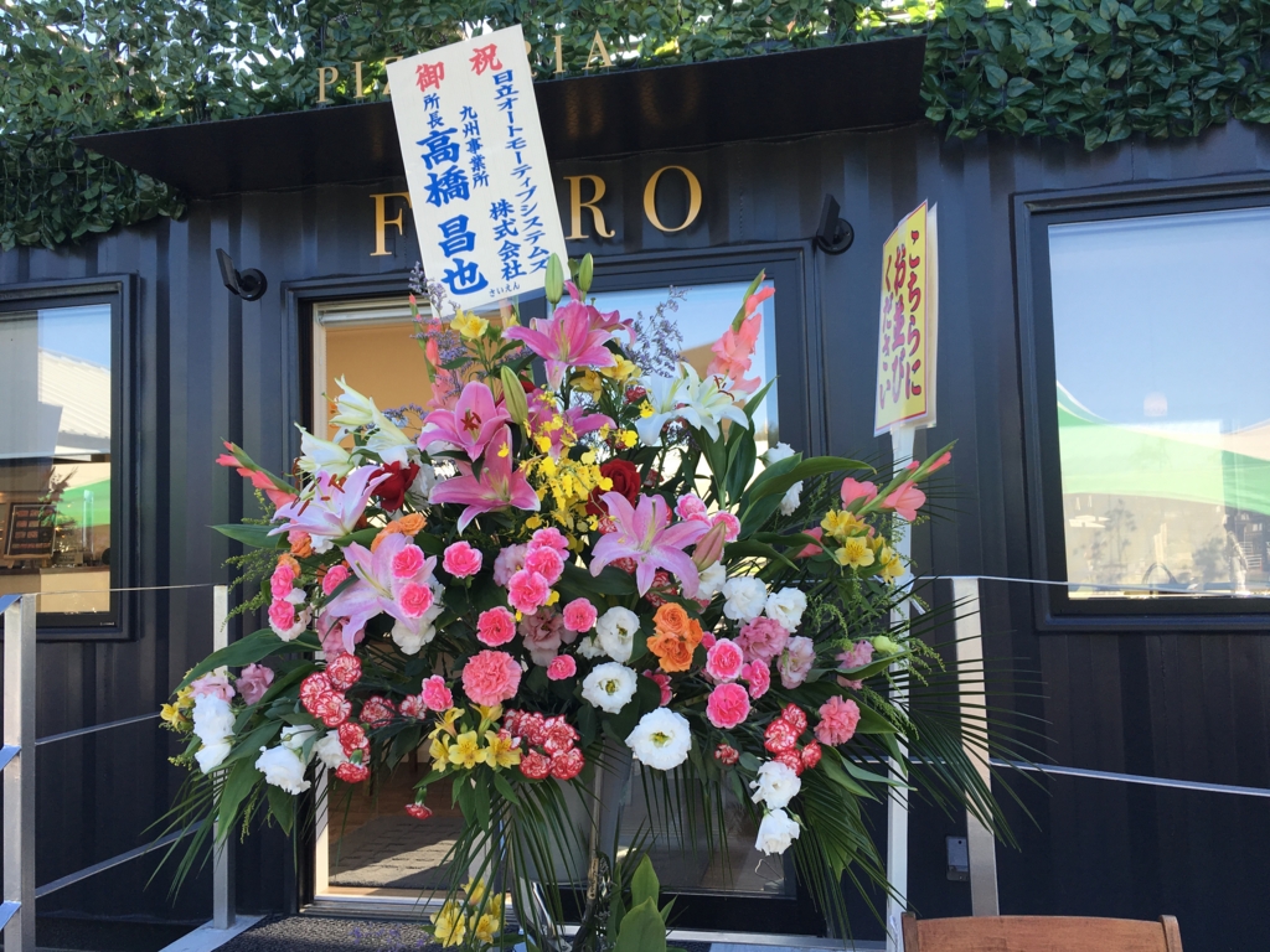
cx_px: 635
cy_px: 476
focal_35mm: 29
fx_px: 1064
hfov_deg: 61.7
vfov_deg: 48.2
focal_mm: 4.15
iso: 25
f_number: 2.2
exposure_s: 1/292
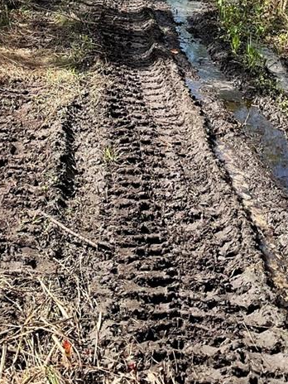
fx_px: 832
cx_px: 103
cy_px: -90
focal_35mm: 75
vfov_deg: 23.5
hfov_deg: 19.6
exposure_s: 1/709
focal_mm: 3
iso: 16
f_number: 1.8
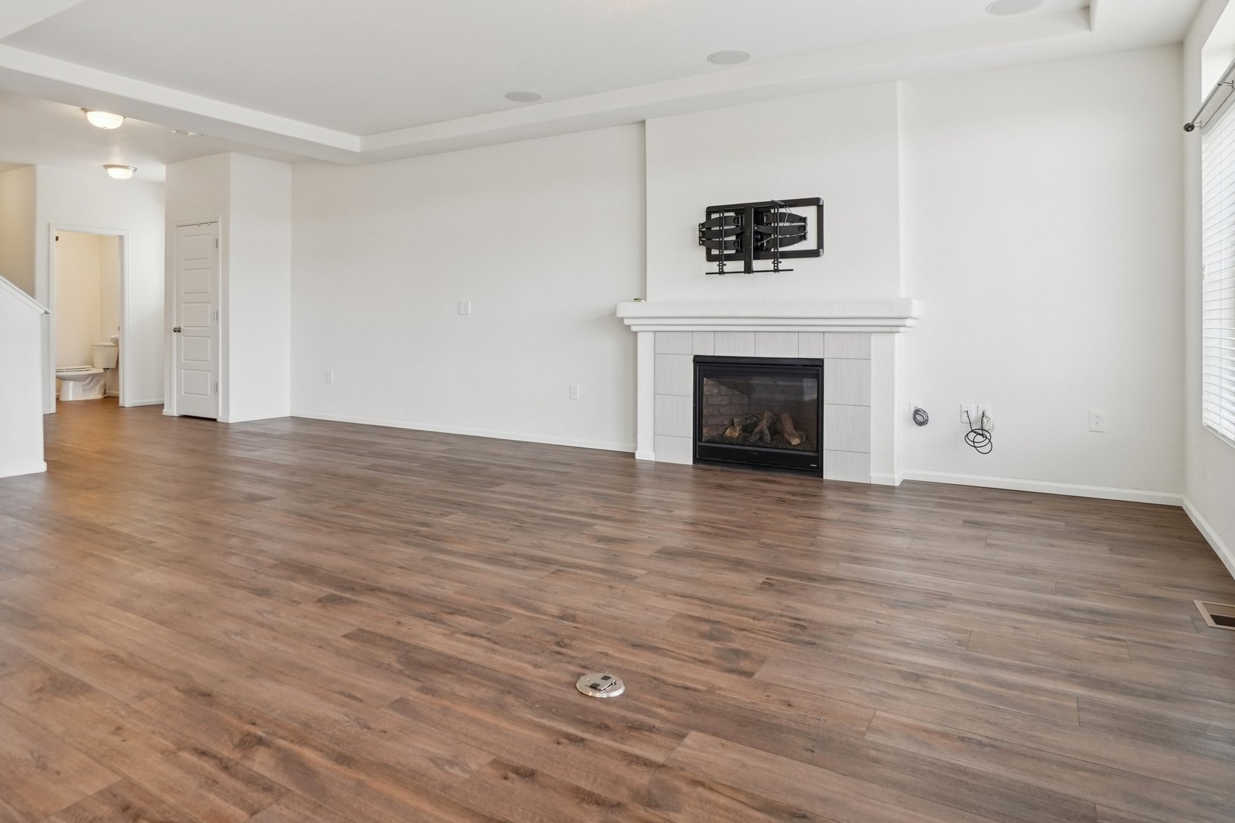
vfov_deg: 56.7
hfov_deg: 78.5
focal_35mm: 22
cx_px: 585
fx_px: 755
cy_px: 323
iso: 320
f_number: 8
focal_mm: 12
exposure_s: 1/30
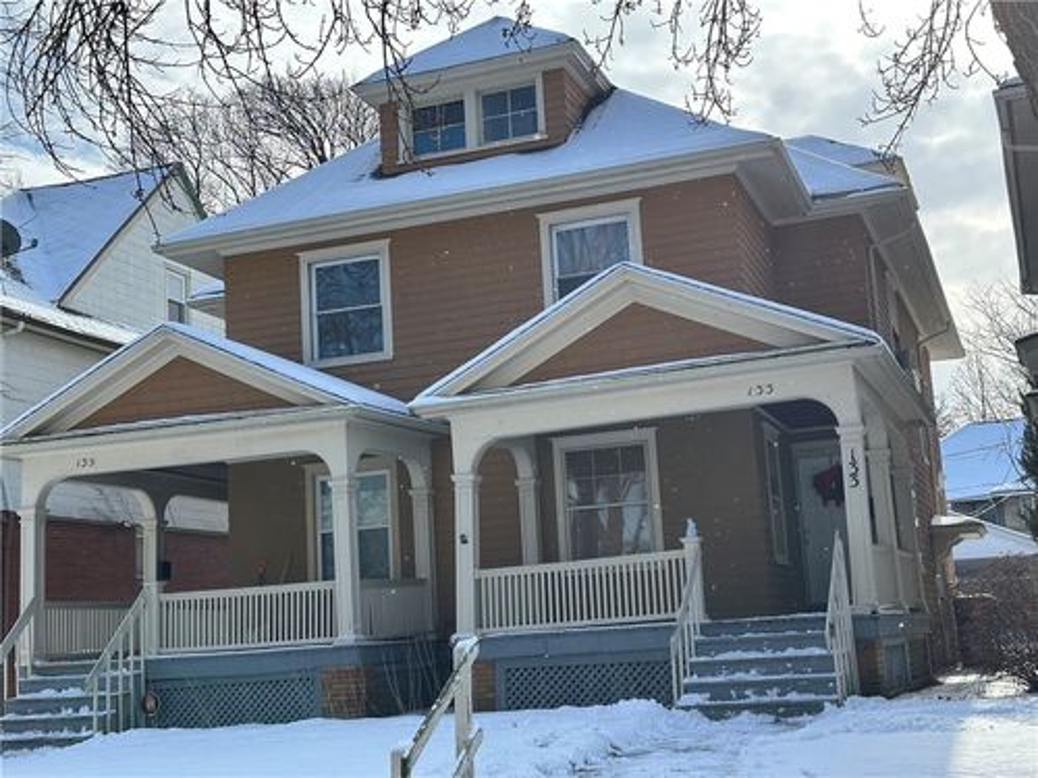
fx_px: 1439
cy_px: 389
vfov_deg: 30.3
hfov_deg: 39.7
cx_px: 519
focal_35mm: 48
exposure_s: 1/2469
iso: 64
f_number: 1.78
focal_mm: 6.86
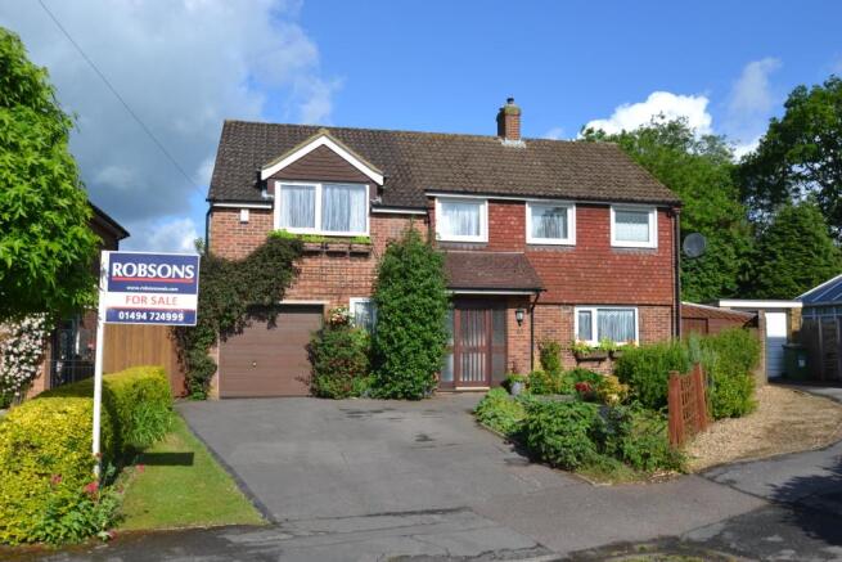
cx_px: 421
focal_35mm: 30
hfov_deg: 61.9
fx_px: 702
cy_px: 281
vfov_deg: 43.6
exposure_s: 1/250
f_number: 8
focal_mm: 20
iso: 100
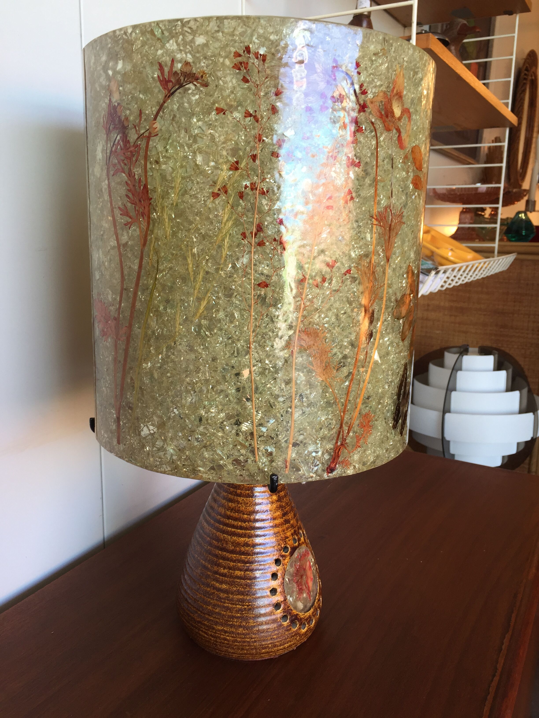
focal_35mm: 29
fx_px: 602
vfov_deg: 61.7
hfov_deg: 48.2
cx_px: 270
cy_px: 359
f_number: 2.2
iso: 32
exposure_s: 1/50
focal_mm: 4.15
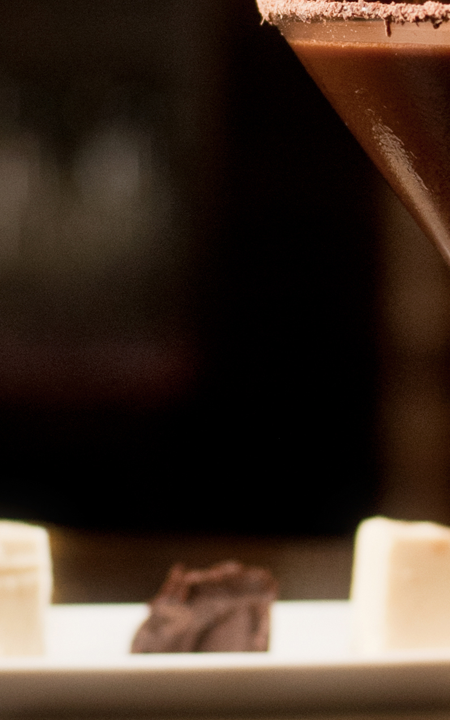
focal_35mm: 233
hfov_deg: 5.6
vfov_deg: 8.9
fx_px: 4572
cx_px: 552
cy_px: -7
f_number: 2.8
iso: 200
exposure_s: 1/50
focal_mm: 50
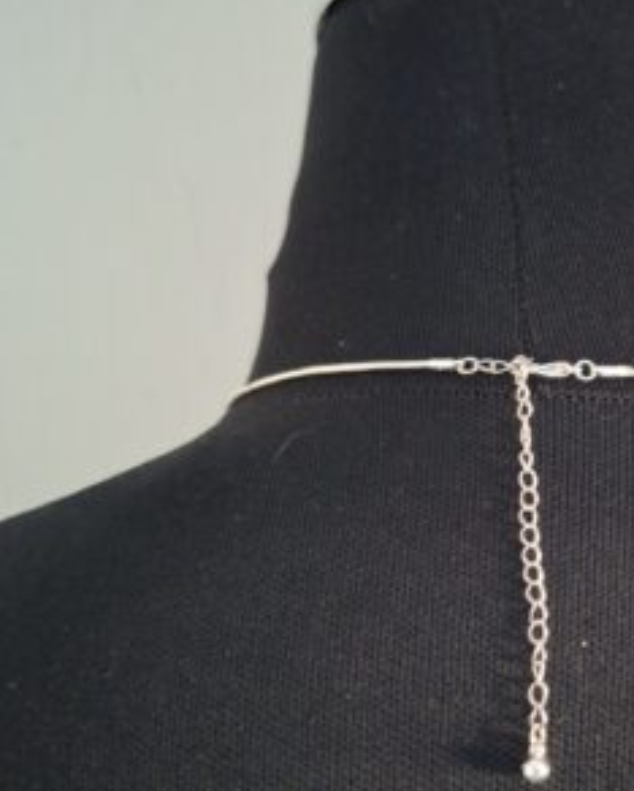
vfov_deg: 44.4
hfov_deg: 35.2
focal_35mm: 41
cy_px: 492
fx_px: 961
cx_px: 520
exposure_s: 1/25
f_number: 1.8
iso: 800
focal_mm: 5.54
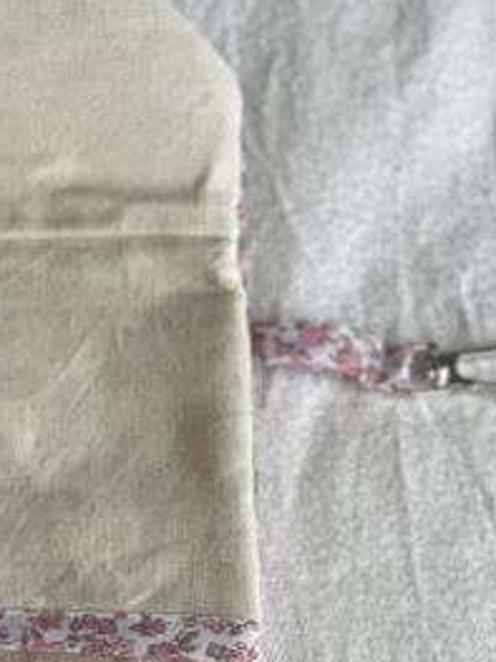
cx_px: -204
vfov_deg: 23.0
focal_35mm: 79
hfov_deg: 17.2
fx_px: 1511
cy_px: 760
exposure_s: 1/121
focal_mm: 4.2
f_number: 1.6
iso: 80
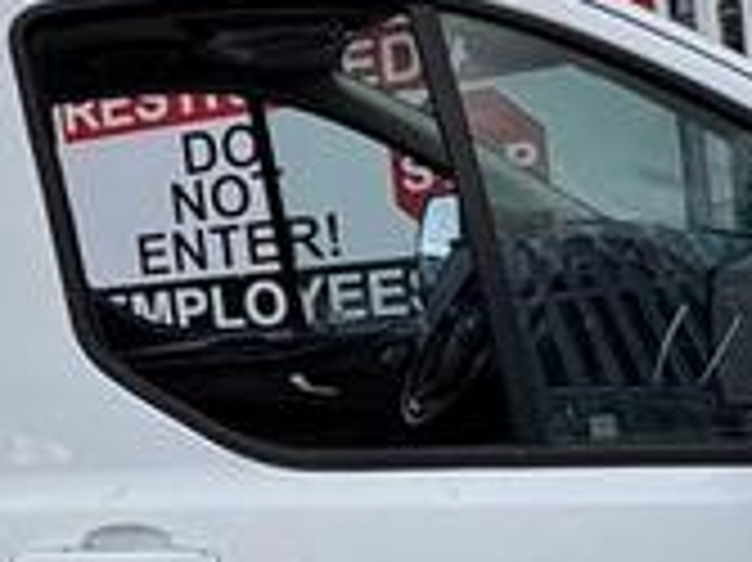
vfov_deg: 19.5
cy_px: 378
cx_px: -153
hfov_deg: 23.7
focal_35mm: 75
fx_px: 1628
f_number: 2.2
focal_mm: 2.22
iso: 40
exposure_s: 1/700
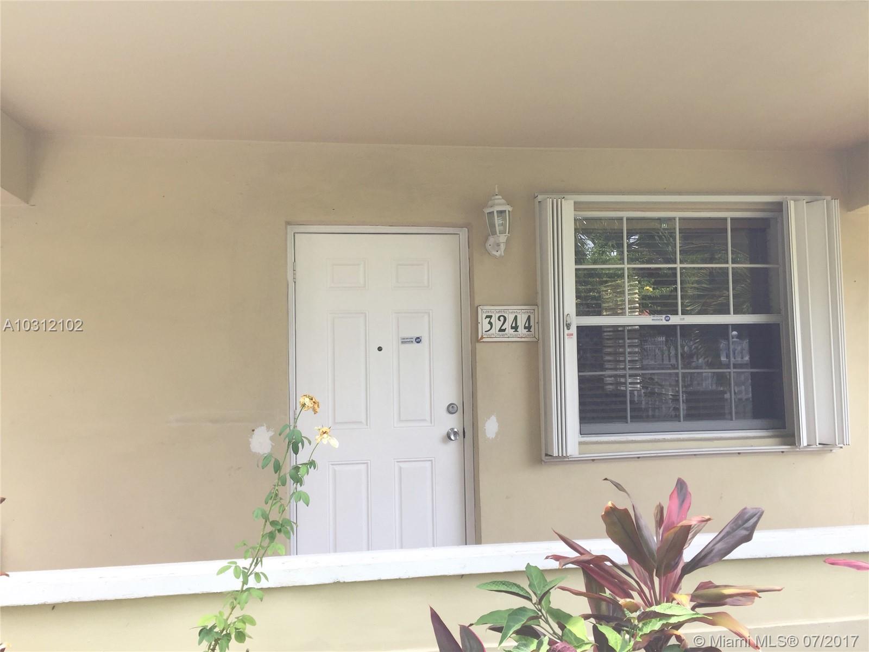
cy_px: 326
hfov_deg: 61.7
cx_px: 434
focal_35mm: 29
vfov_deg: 48.2
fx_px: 728
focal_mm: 4.15
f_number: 2.2
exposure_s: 1/311
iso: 32
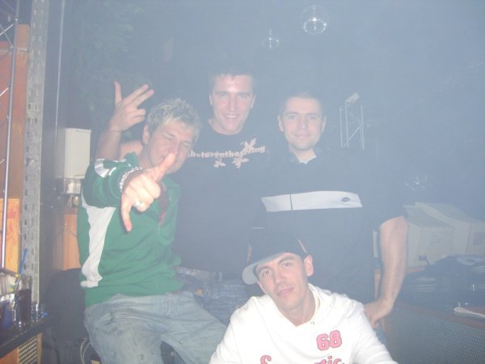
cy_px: 182
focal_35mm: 38
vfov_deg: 37.7
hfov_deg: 49.0
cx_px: 242
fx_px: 532
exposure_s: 1/60
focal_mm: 7.9
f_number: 2.8
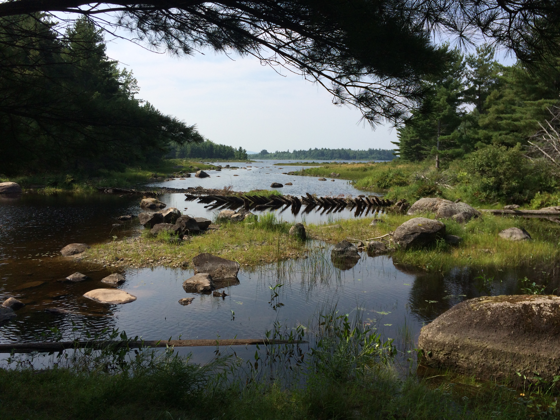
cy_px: 210
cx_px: 280
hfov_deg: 61.7
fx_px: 469
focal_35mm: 29
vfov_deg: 48.2
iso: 32
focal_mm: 4.15
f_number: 2.2
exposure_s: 1/2053
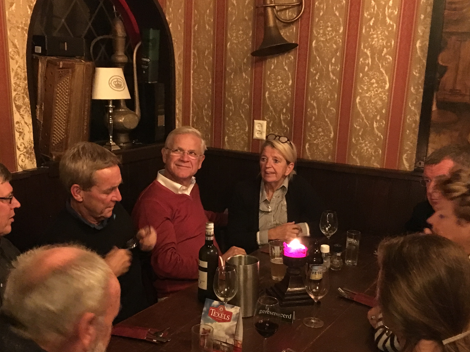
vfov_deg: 35.7
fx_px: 543
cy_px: 229
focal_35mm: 40
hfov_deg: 46.6
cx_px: 199
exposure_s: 1/17
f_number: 2.2
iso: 800
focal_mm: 4.15
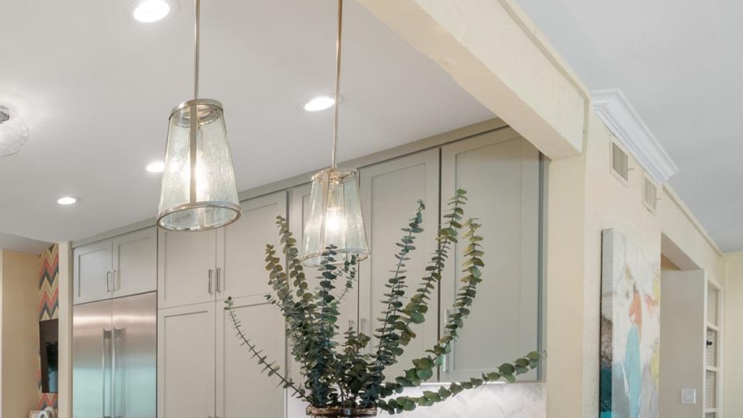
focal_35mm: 31
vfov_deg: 34.8
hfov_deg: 48.7
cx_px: -33
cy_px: 405
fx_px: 611
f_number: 8
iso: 250
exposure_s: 1/2.5
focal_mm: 14
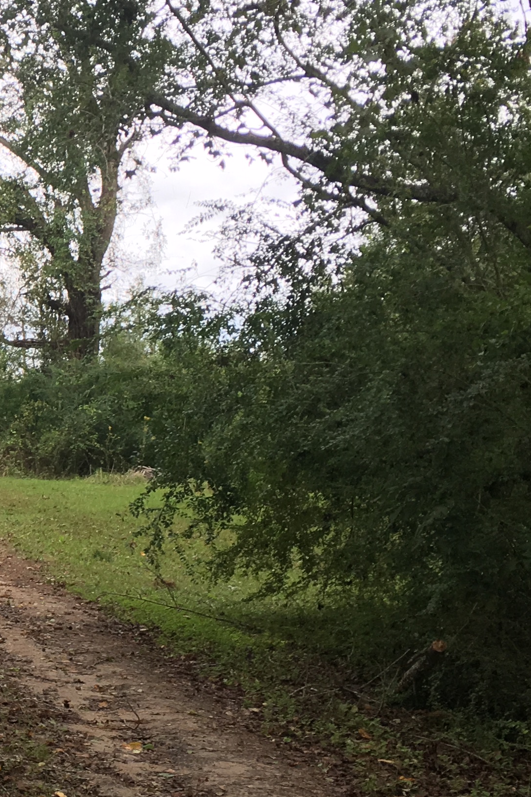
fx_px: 1659
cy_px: 412
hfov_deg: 16.4
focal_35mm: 75
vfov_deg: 27.0
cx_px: -300
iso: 25
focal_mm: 4.15
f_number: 2.2
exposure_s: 1/60
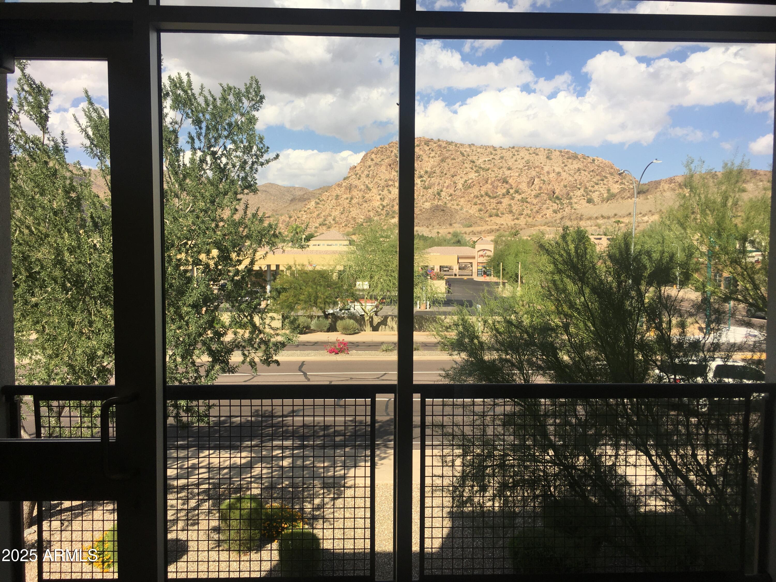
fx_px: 650
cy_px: 291
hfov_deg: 61.7
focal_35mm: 29
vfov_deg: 48.2
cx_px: 388
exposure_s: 1/761
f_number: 2.2
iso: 25
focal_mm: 4.15
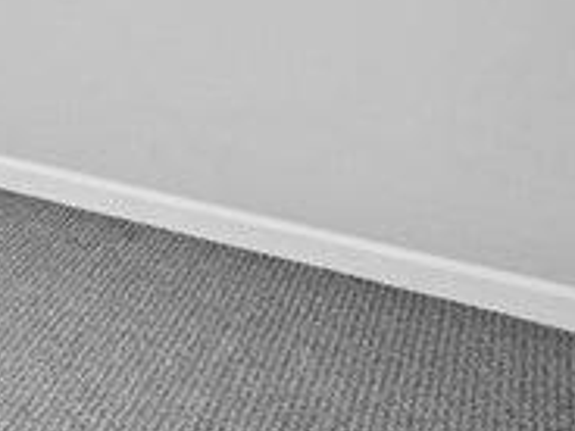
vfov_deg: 18.9
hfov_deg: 19.0
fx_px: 1080
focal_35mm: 65
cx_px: -559
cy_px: -275
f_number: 4
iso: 400
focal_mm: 7
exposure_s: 1/60
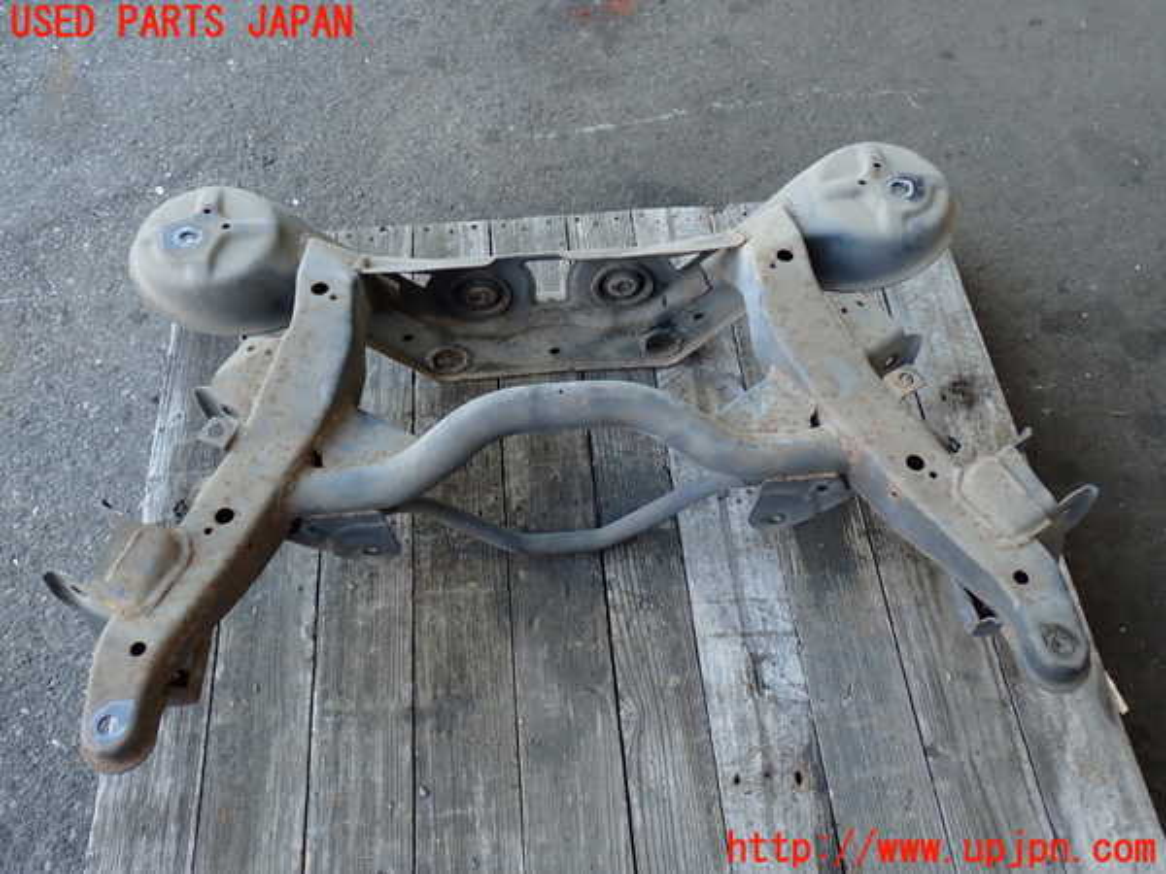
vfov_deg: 44.2
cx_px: 583
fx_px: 1078
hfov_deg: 56.8
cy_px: 437
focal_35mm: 32
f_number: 2.4
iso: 200
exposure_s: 1/60
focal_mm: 5.79
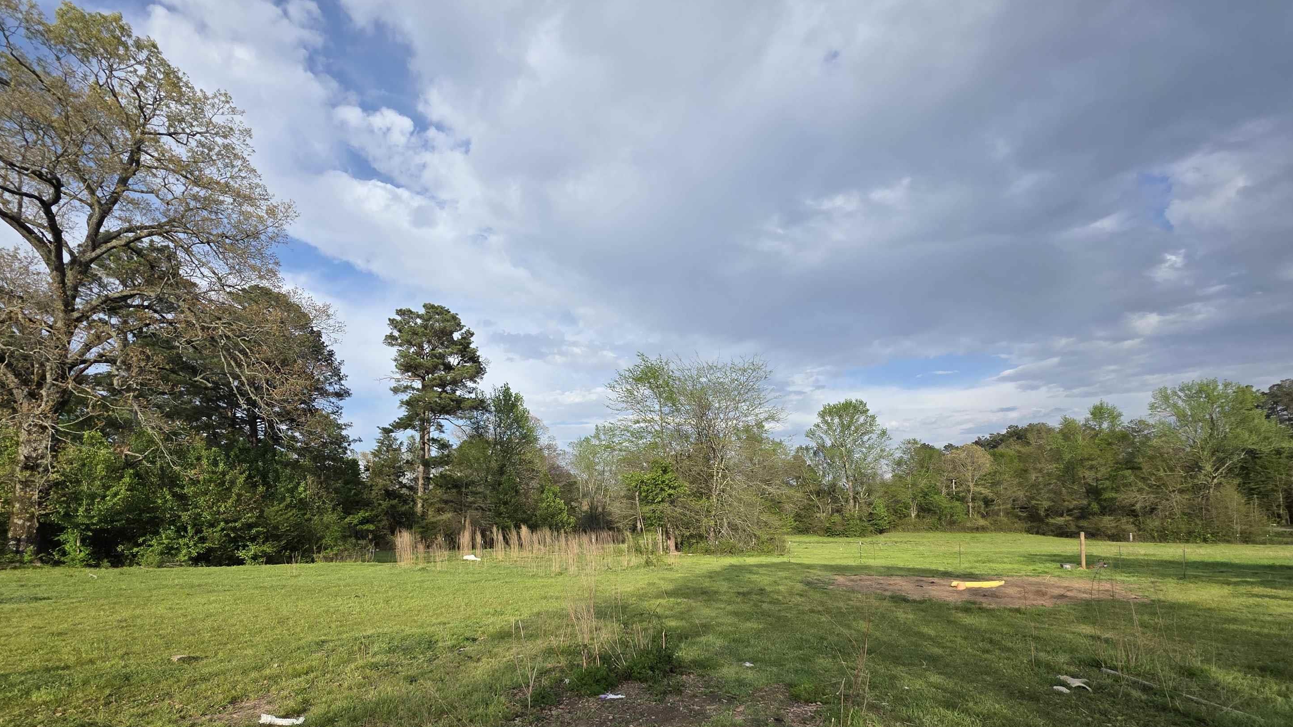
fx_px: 514
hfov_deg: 102.9
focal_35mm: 15
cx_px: 618
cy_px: 498
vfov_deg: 68.1
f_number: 1.9
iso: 40
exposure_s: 1/1824
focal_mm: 2.2
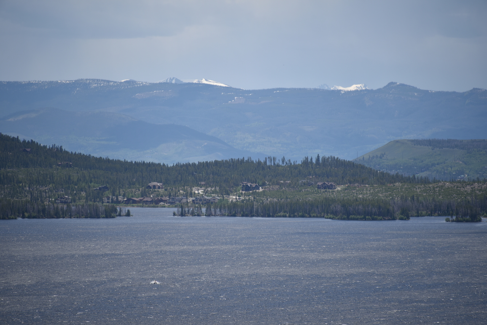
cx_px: 244
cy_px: 162
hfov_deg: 6.9
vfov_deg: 4.6
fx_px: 4059
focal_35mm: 300
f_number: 6.3
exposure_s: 1/640
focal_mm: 300
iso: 100
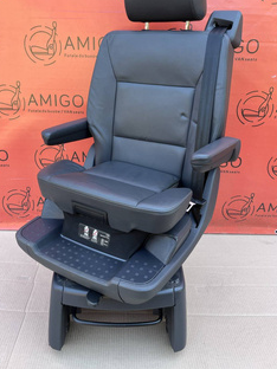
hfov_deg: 46.7
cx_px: 123
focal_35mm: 30
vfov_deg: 59.7
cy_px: 160
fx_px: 320
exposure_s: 1/122
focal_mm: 5.1
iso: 50
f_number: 1.6
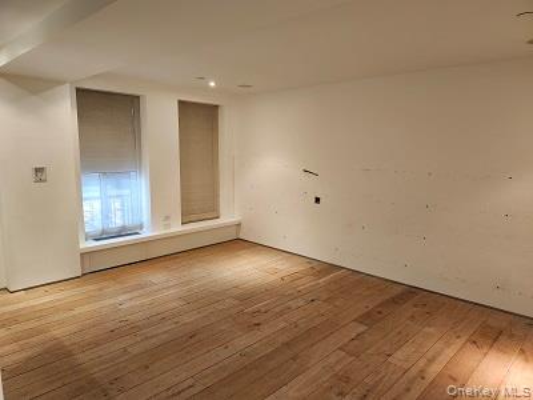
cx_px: 266
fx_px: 354
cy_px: 200
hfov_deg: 73.9
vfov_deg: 58.9
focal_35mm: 23
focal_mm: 5.54
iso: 800
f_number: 1.8
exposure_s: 1/60
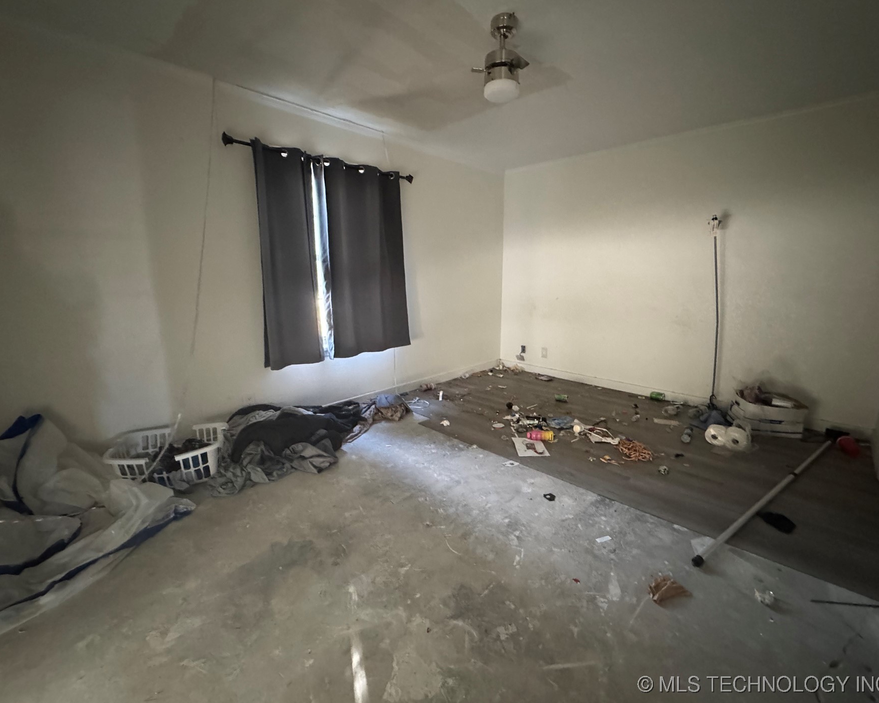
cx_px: 464
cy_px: 344
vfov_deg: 84.0
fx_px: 390
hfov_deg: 96.7
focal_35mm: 15
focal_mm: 2.22
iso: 1250
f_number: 2.2
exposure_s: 1/40
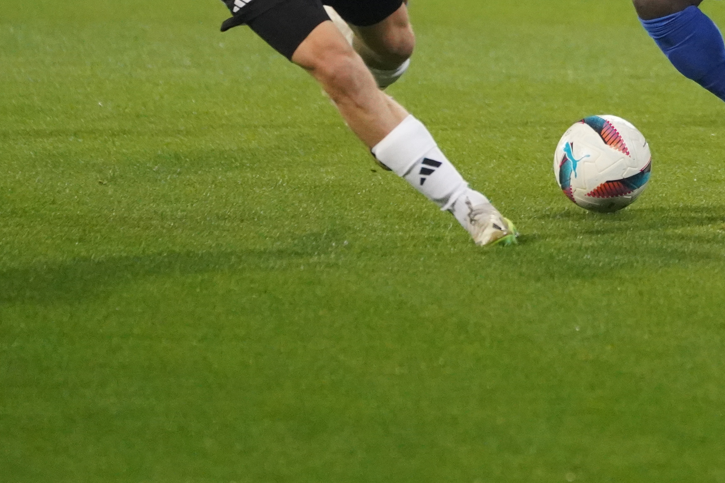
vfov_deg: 1.8
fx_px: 15604
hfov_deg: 2.7
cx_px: 767
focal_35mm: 775
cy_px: -122
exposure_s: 1/2000
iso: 12800
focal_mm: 300
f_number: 5.6
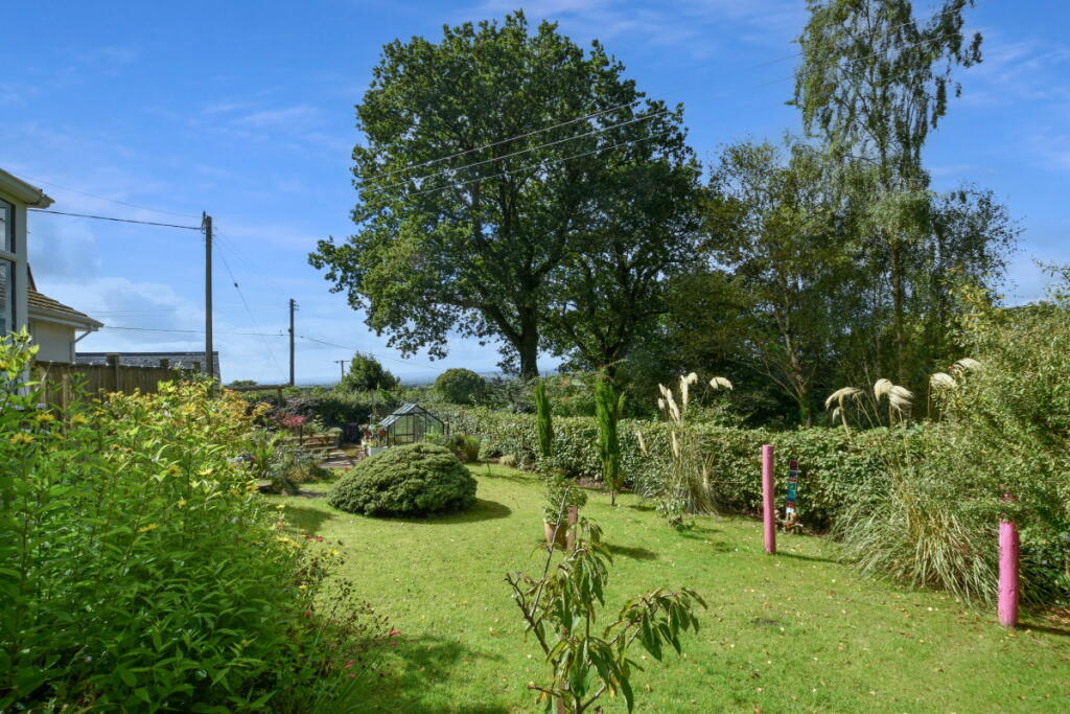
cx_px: 535
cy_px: 357
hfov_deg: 100.4
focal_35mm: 15
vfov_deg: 77.3
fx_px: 446
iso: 125
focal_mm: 10
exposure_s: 1/250
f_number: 8
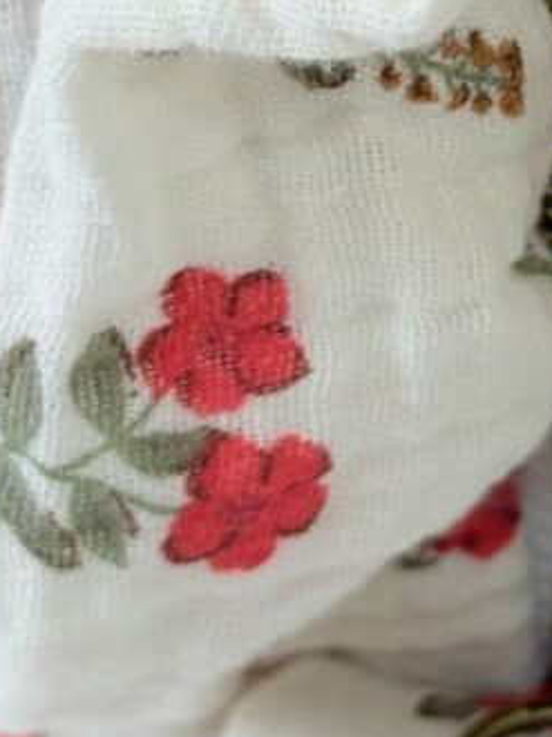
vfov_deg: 13.1
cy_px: 65
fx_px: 3172
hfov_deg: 9.9
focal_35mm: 149
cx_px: 581
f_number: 1.78
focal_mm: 6.76
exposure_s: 1/100
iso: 64
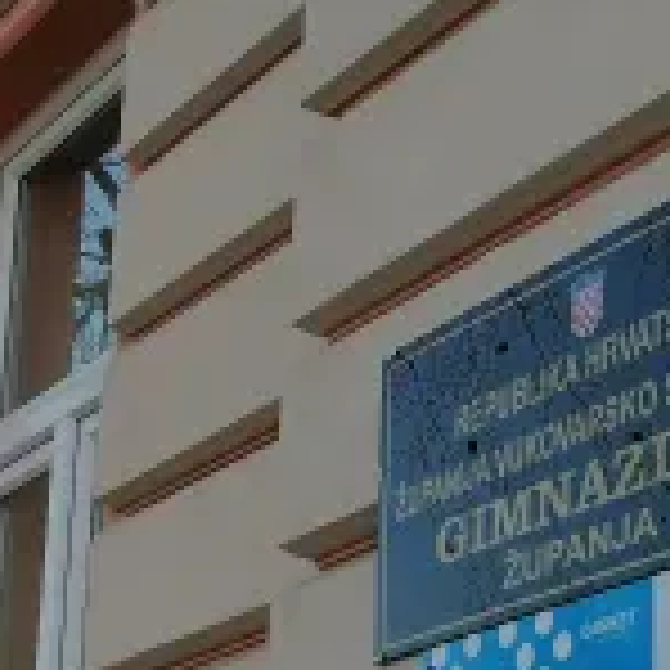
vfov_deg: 15.4
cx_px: -220
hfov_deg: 14.9
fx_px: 2431
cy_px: 697
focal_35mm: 111
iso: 50
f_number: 1.8
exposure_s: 1/419
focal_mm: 4.75
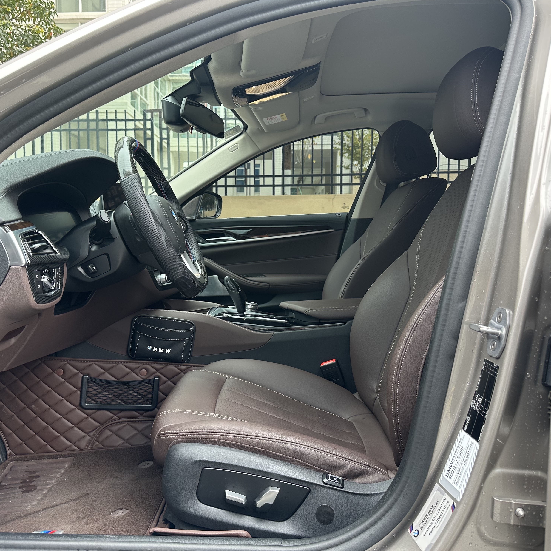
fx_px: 522
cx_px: 250
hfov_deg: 55.5
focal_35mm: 29
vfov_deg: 55.6
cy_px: 269
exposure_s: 1/121
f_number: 1.78
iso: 100
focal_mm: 6.86
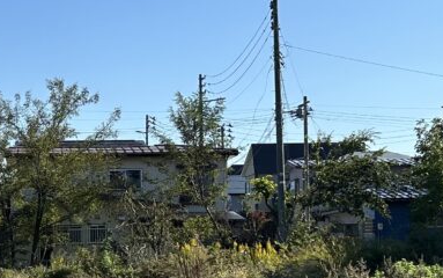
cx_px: 39
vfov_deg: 14.2
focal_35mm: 92
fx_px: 1112
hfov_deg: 22.0
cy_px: 221
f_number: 1.5
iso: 50
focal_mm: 5.7
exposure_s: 1/3704
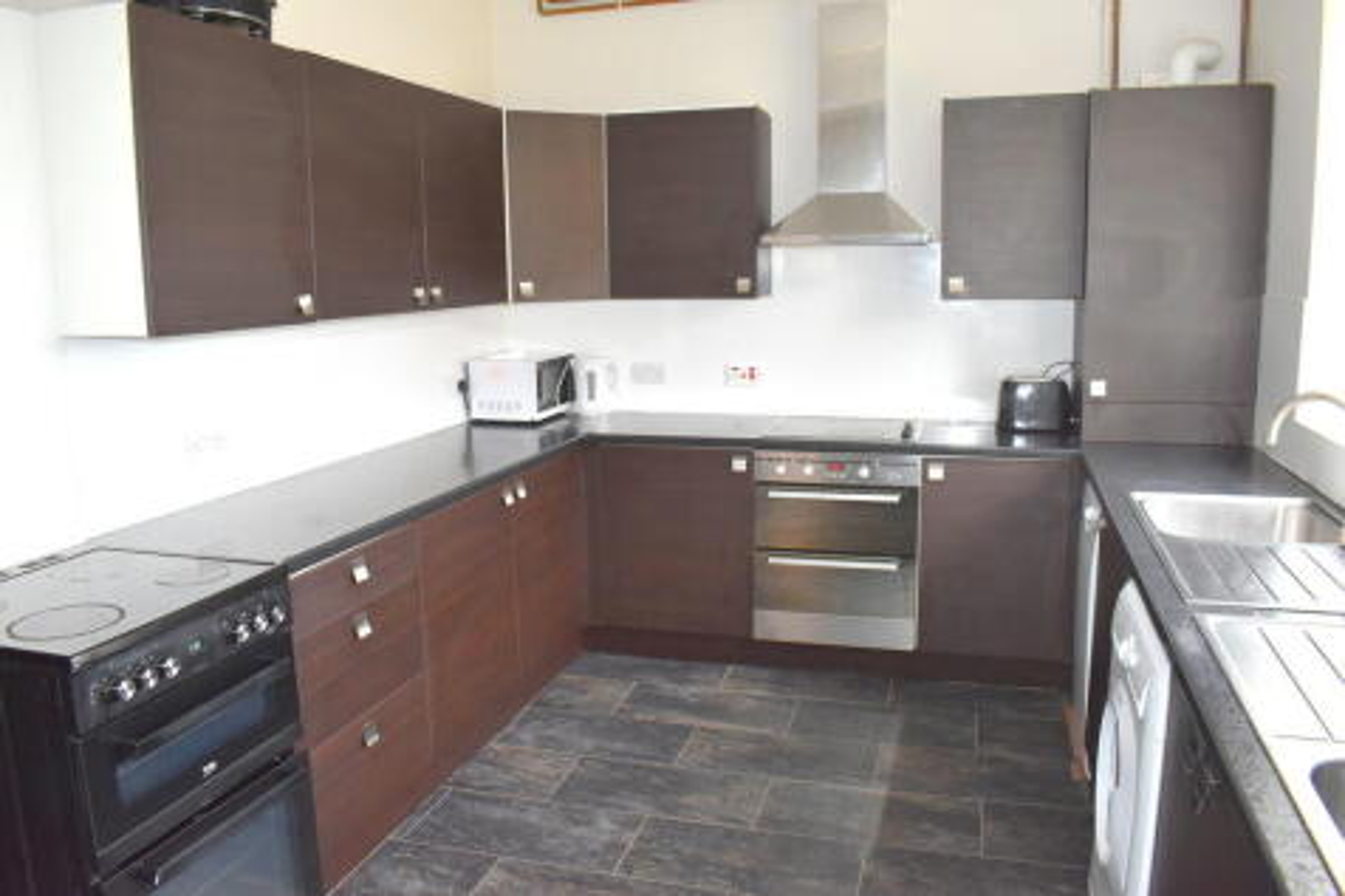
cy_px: 448
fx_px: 1008
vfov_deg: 47.9
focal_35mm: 27
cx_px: 672
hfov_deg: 67.4
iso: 800
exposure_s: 1/125
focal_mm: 18
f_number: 5.6
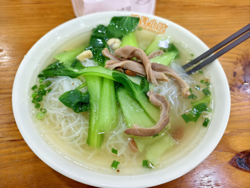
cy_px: 94
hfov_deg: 73.9
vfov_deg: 58.9
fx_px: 166
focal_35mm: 23
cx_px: 125
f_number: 1.57
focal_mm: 5.6
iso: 591
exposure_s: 1/50
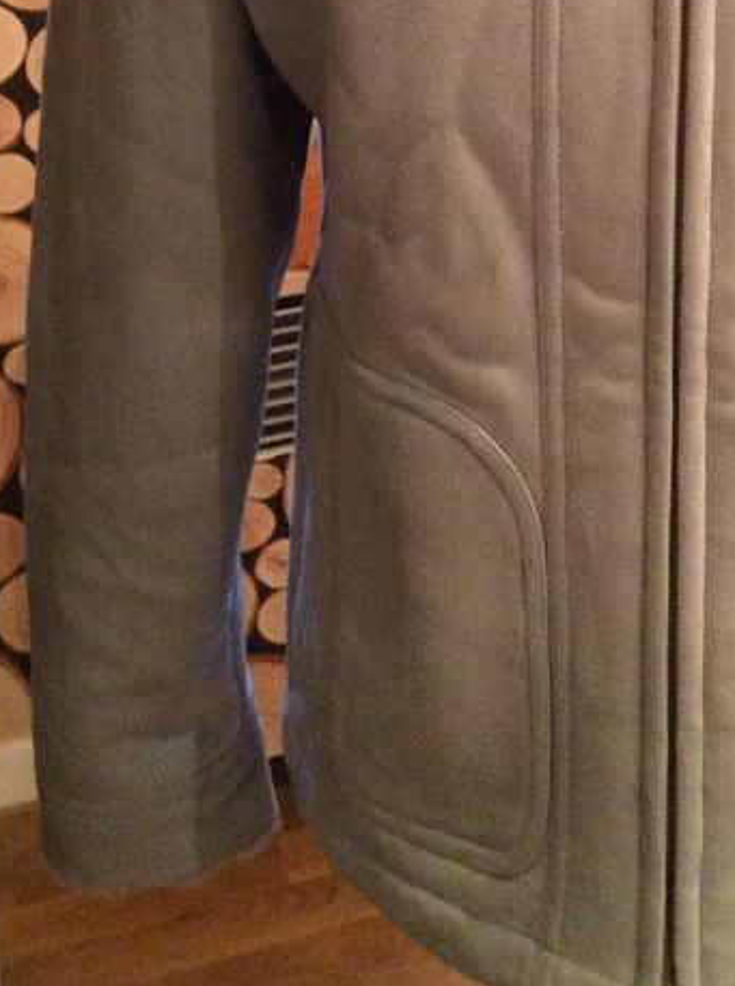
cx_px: 715
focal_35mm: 70
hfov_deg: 20.4
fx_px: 1988
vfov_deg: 26.6
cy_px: 50
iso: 320
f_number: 2.4
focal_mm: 3.3
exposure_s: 1/25
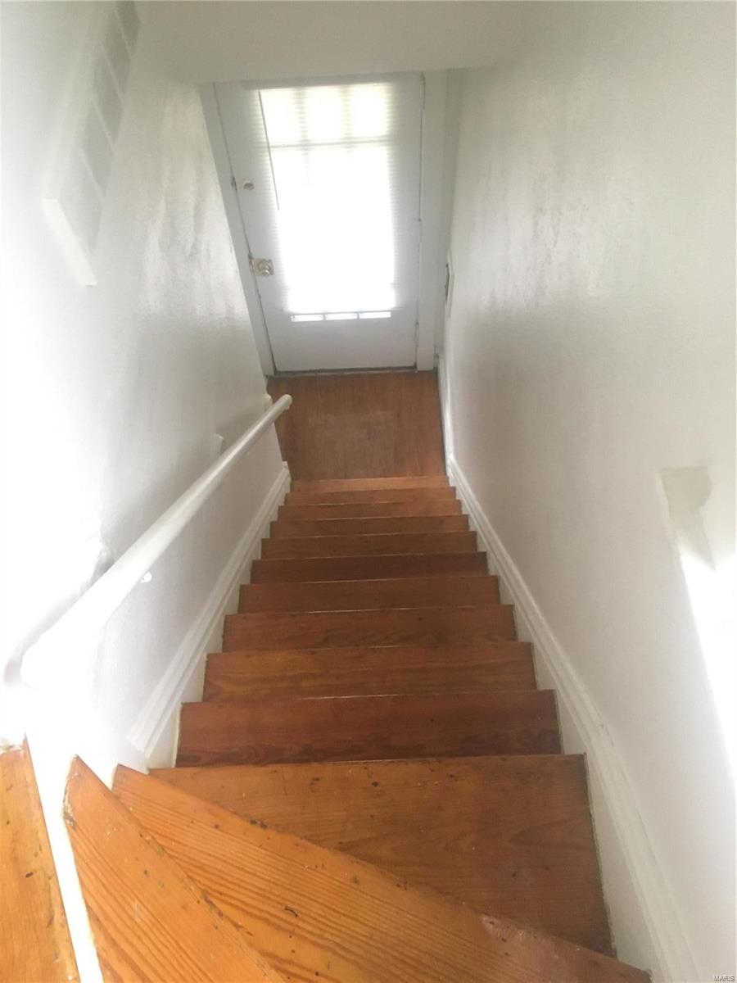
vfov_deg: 61.7
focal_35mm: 29
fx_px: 823
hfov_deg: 48.2
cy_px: 492
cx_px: 368
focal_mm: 4.15
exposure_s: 1/20
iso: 200
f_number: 2.2
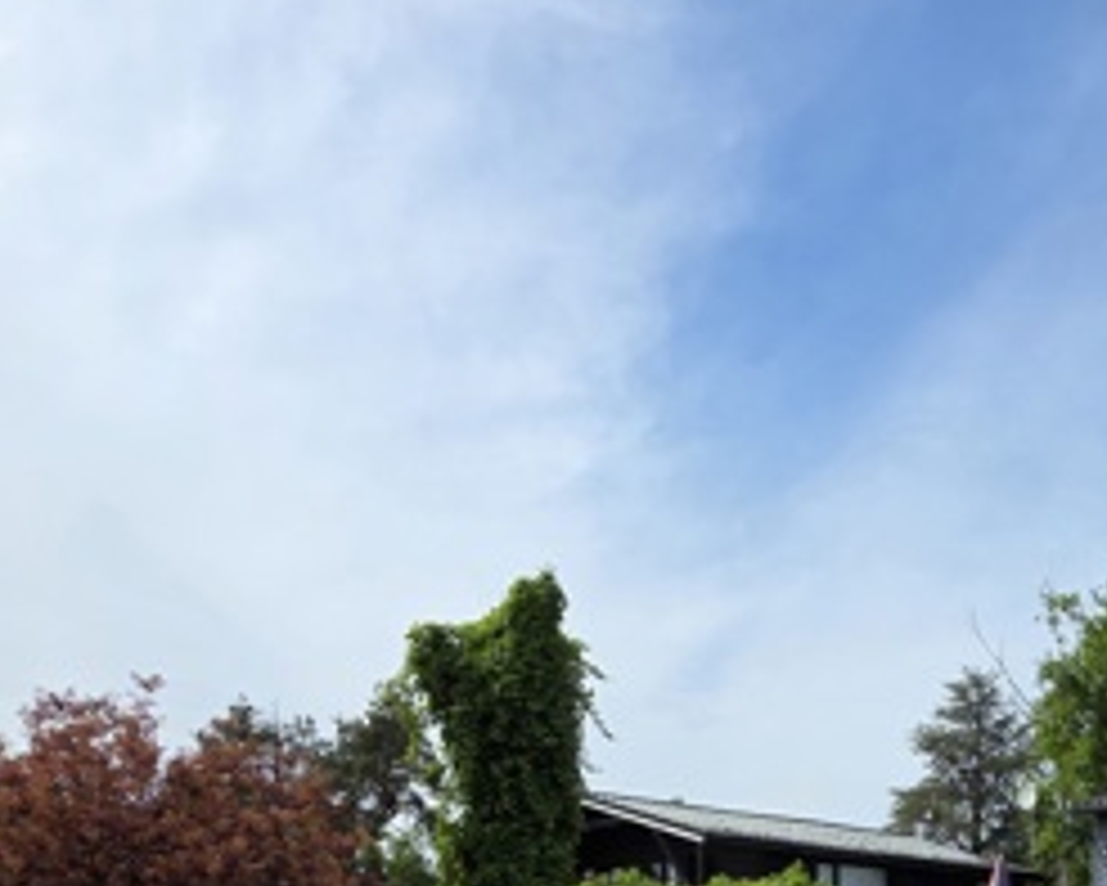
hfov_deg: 50.9
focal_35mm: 33
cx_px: 886
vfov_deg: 38.0
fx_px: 1082
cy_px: 944
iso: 40
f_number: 1.9
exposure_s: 1/2760
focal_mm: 2.2
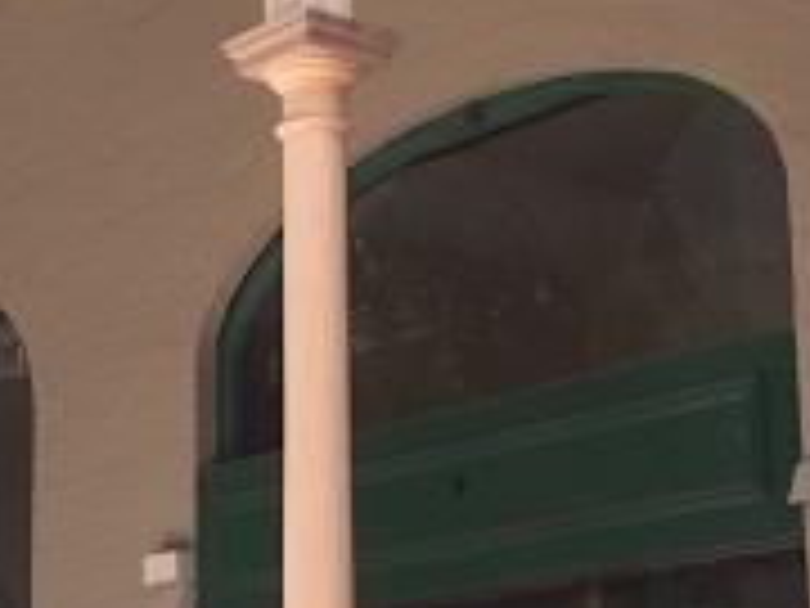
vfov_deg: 14.1
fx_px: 2457
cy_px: 405
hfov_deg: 18.6
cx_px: 169
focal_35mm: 105
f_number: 2.2
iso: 32
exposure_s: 1/356
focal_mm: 4.15
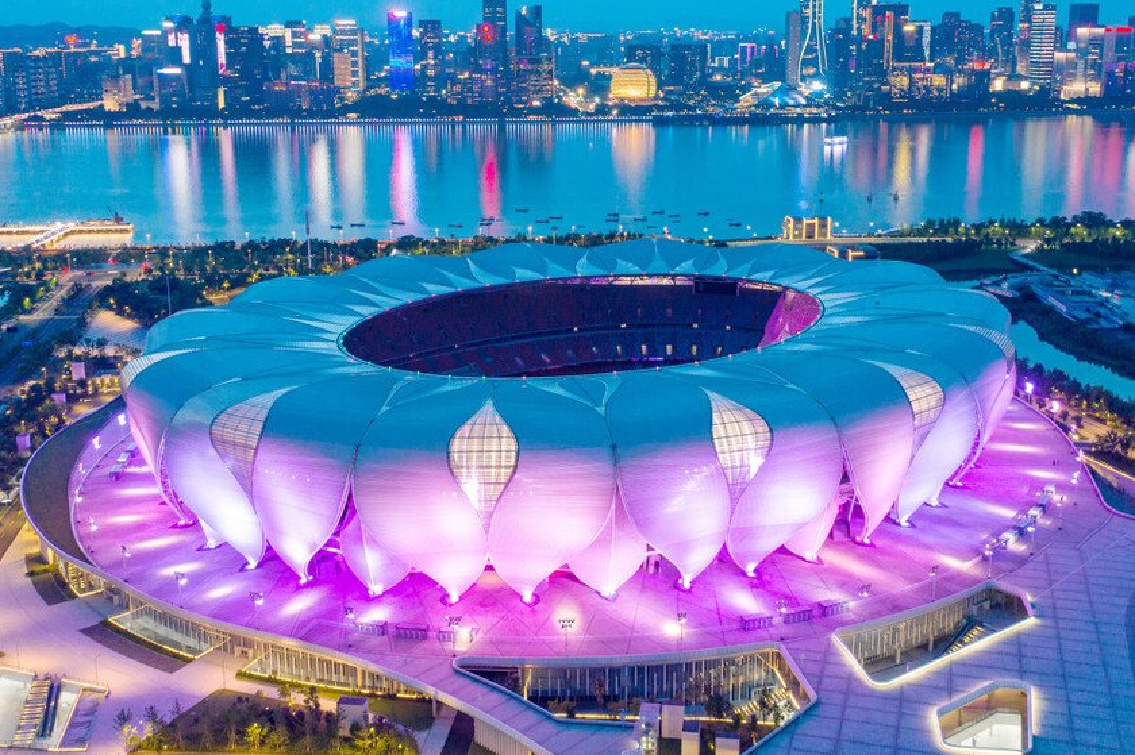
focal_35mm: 40
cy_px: 309
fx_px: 1260
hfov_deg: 48.5
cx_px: 600
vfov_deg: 33.3
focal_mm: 10.26
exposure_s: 1/6
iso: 200
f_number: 2.8
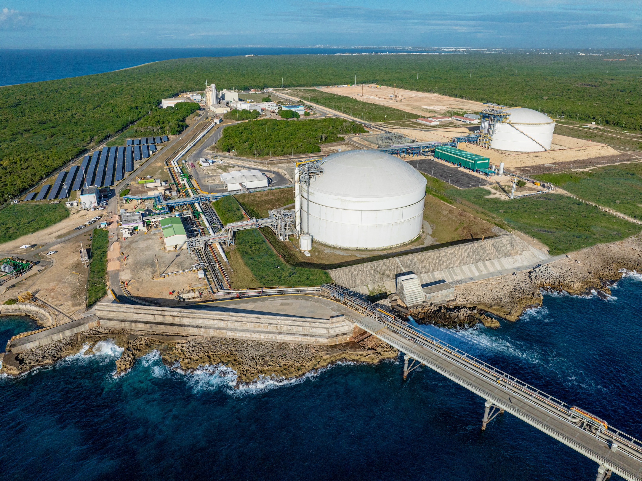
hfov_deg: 71.6
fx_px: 445
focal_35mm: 24
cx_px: 321
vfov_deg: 56.8
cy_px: 240
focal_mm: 12.29
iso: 200
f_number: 5.6
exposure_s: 1/120
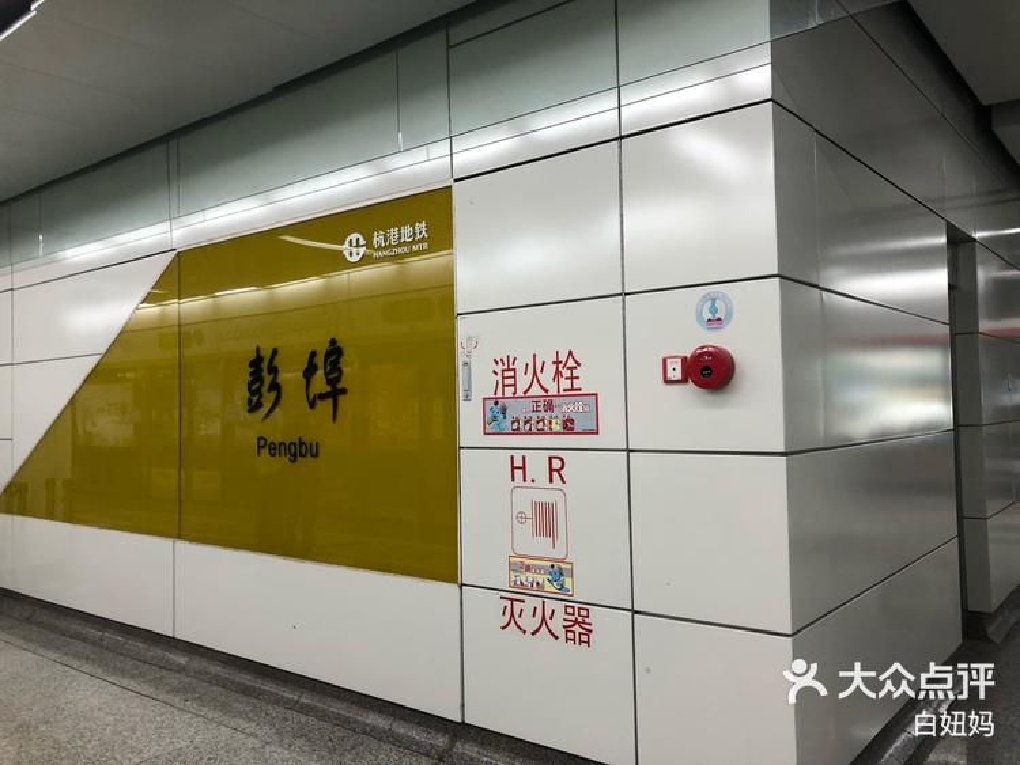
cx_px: 510
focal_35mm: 28
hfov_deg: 63.4
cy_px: 382
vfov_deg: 49.8
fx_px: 825
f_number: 1.8
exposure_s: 1/33
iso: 25
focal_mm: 4
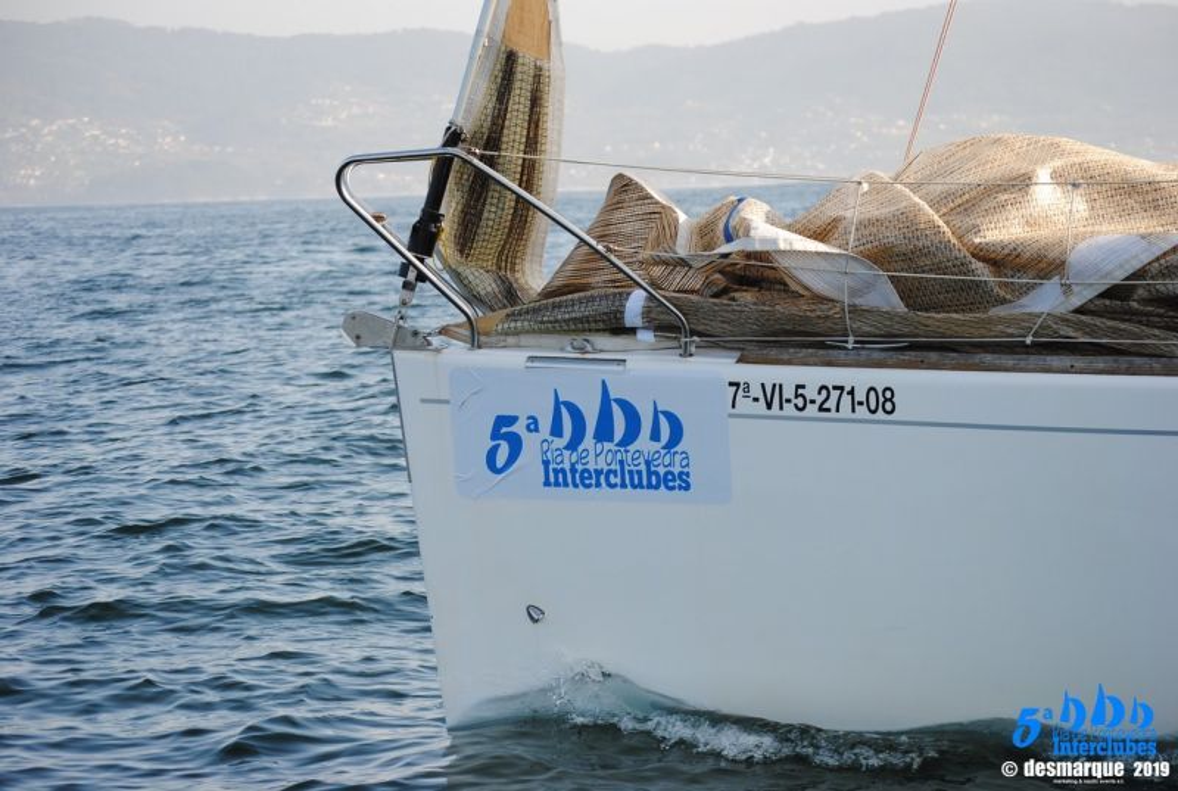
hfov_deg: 18.1
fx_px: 3689
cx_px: 589
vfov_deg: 12.2
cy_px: 396
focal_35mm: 112
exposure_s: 1/500
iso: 200
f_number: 5.6
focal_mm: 75
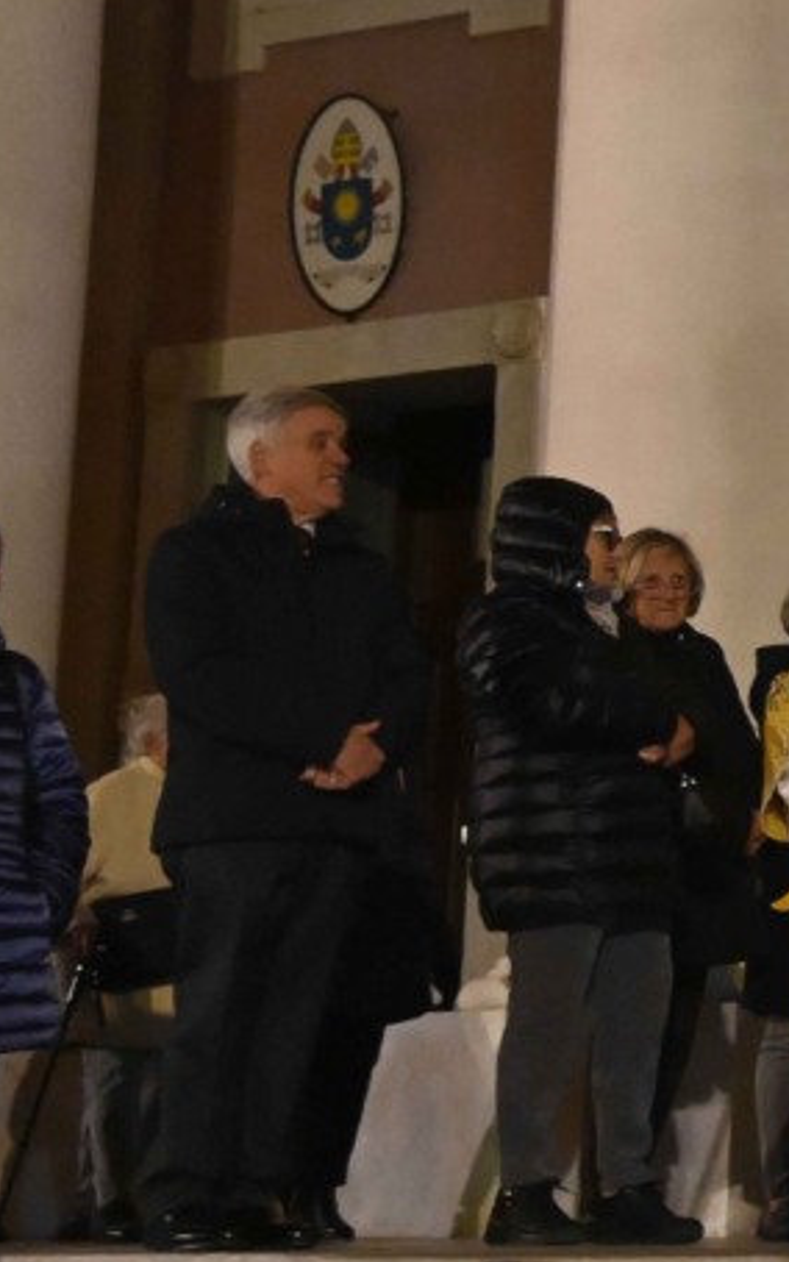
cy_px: 555
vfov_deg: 19.1
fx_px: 3748
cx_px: 1703
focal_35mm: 109
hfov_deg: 10.7
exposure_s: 1/100
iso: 10000
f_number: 4
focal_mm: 38
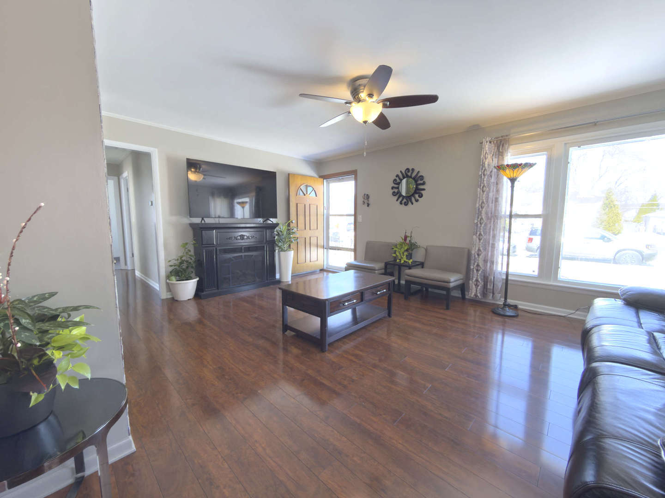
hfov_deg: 102.1
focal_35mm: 14
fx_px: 269
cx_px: 332
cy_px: 249
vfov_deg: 85.7
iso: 64
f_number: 2.2
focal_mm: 2.2
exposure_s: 1/40
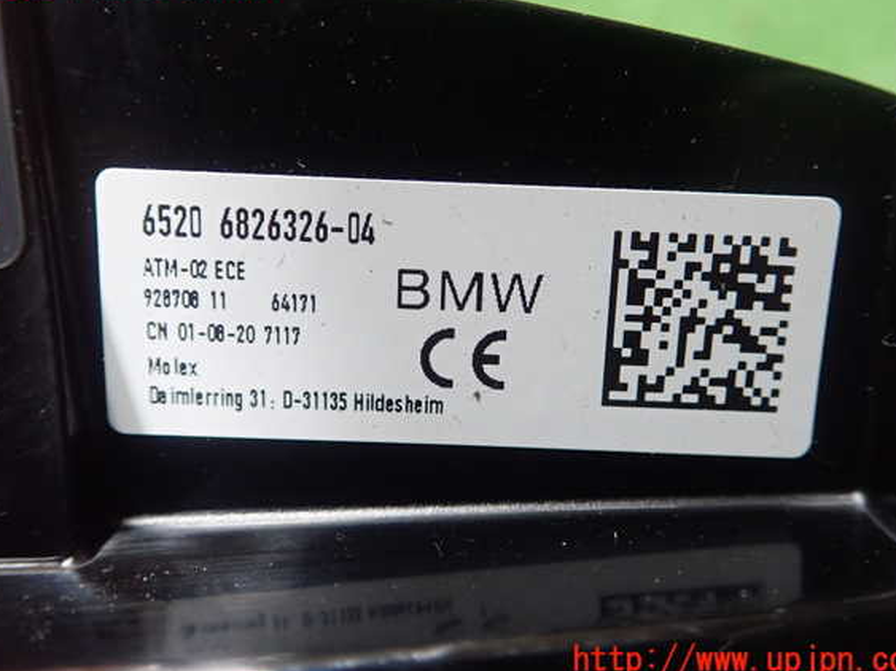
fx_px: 828
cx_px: 455
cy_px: 323
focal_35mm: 32
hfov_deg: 56.8
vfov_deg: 44.1
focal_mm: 5.5
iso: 640
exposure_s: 1/125
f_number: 2.3
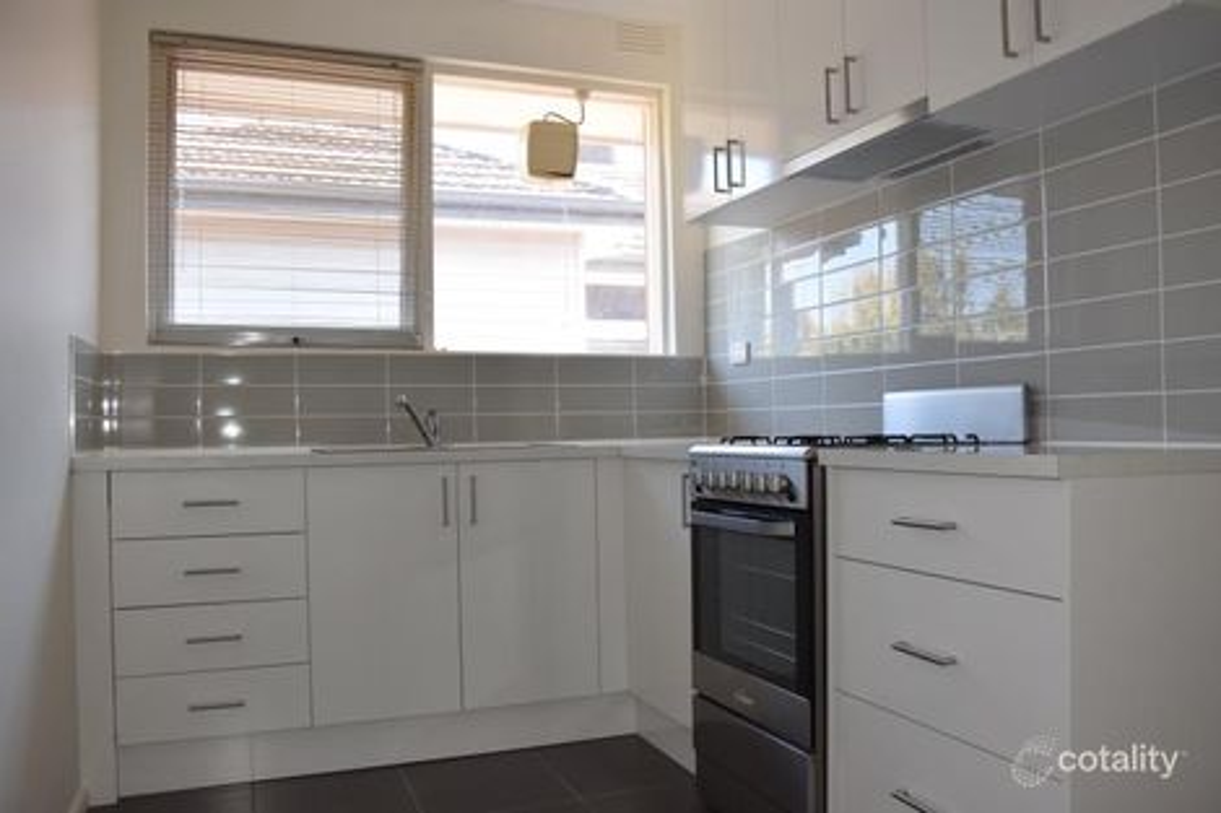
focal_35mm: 27
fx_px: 915
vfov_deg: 47.9
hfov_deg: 67.4
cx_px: 610
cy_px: 406
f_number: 5.6
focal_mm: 18
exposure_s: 1/125
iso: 800
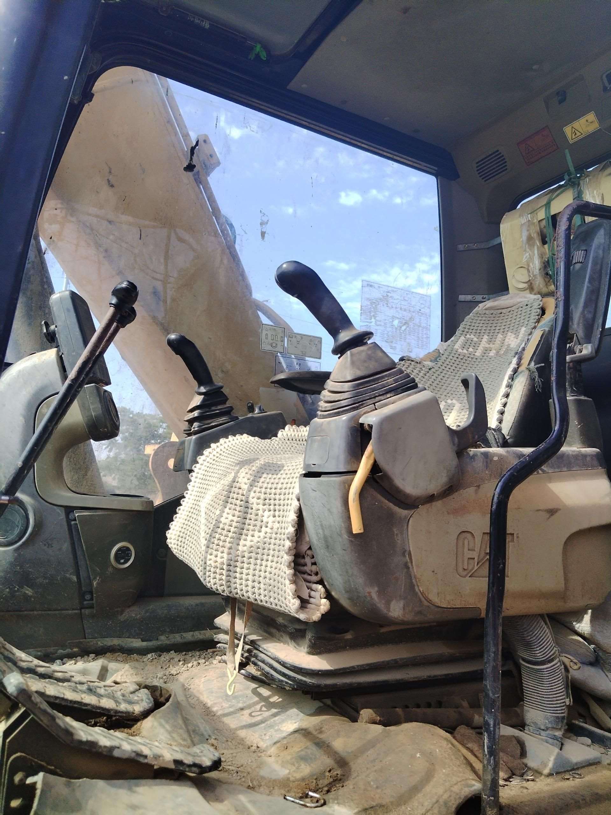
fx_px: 612
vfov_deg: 67.3
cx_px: 306
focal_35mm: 26
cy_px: 408
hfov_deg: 53.1
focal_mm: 4.25
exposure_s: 1/909
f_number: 1.8
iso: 201
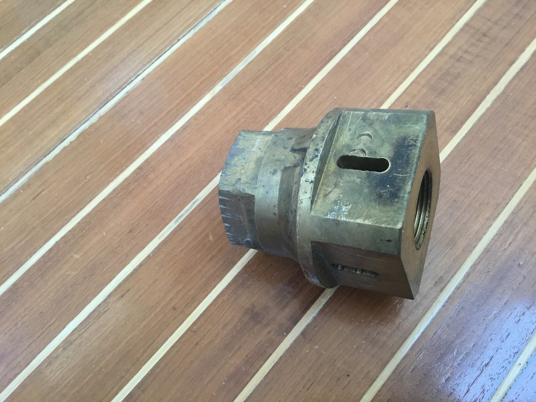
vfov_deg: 45.4
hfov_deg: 58.4
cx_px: 268
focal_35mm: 31
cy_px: 201
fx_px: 480
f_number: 2.4
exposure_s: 1/33
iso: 125
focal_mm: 3.3
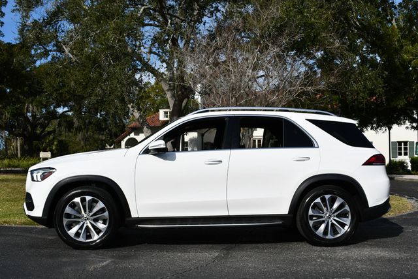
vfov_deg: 29.3
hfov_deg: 42.7
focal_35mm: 46
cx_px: 209
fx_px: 535
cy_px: 140
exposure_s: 1/400
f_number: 10
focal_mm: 23
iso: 100
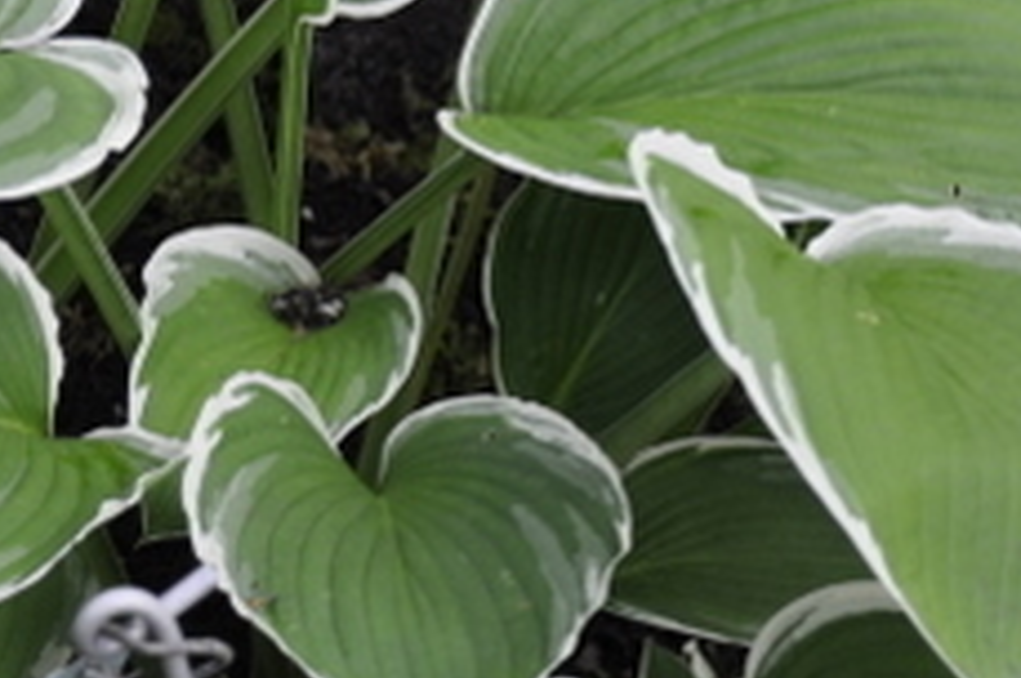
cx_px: 134
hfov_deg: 9.3
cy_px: -415
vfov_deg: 6.1
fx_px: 6231
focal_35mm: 220
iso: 400
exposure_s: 1/80
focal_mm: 42
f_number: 4.8
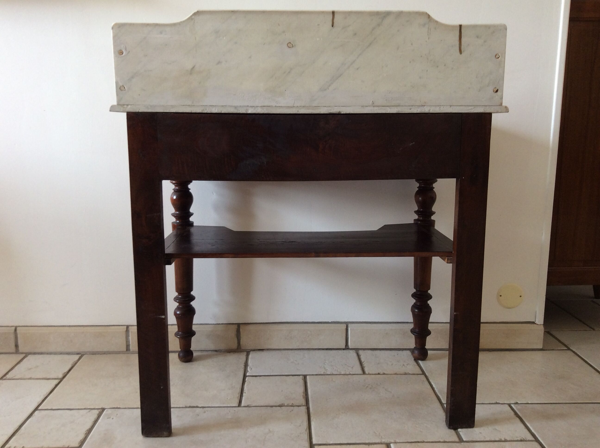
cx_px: 300
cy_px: 224
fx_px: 554
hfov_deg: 56.9
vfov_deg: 44.1
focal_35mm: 32
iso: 50
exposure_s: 1/25
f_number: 2.4
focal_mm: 3.3
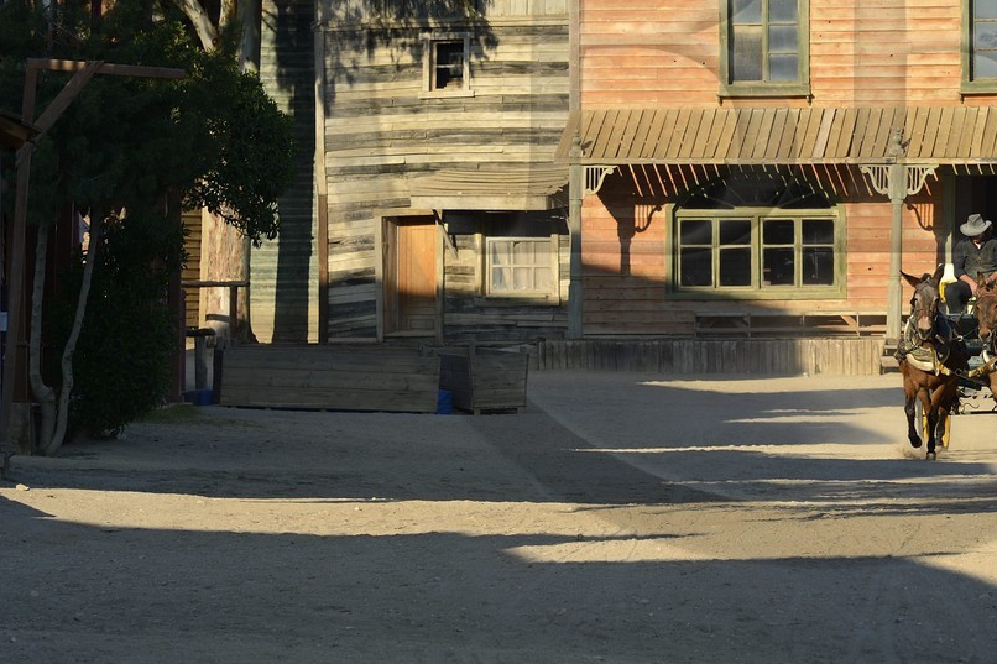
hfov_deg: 7.7
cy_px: 52
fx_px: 7420
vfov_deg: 5.1
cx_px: 823
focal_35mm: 268
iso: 200
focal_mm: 135
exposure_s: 1/400
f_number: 8
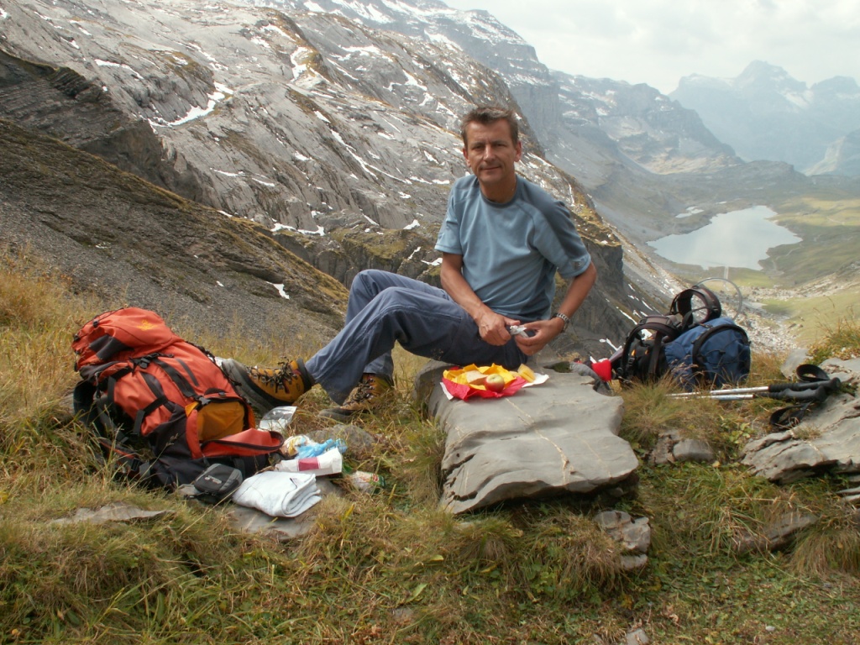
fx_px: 870
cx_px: 430
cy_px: 322
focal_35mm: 35
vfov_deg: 40.7
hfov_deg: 52.6
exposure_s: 1/125
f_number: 5.6
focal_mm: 5.86
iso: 50
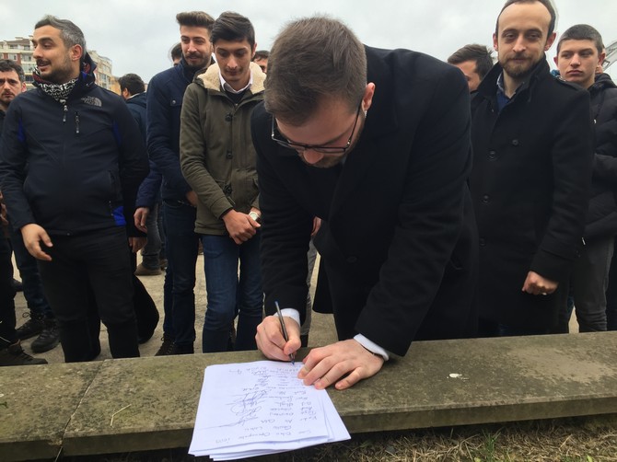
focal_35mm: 29
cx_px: 308
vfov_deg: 48.2
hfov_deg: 61.7
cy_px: 231
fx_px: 517
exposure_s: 1/100
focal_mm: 4.15
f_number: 2.2
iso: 32
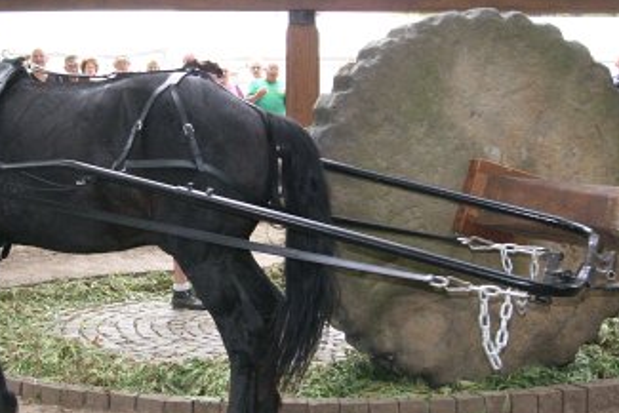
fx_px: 1221
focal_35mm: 71
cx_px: 133
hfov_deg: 27.9
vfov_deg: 19.2
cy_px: 242
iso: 400
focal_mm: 24
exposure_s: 1/80
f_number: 5.6
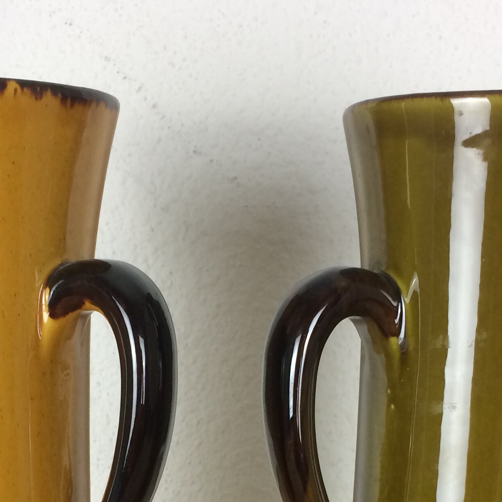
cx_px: 207
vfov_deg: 24.4
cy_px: 476
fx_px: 1116
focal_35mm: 68
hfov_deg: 25.3
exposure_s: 1/33
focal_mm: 4.15
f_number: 2.2
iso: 40
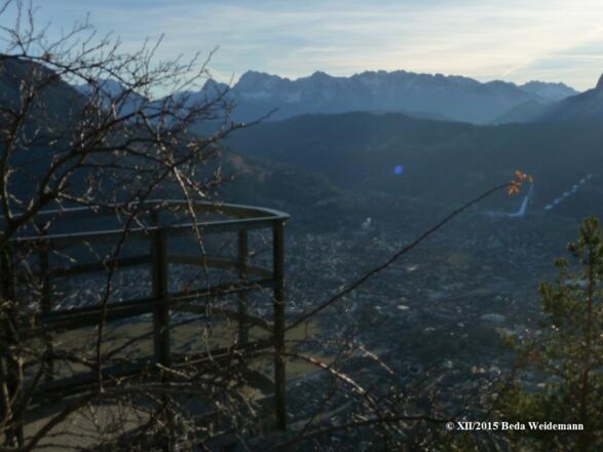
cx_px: 302
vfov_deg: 30.3
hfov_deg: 39.7
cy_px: 226
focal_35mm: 48
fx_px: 836
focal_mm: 8
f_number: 4.2
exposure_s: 1/1300
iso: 160
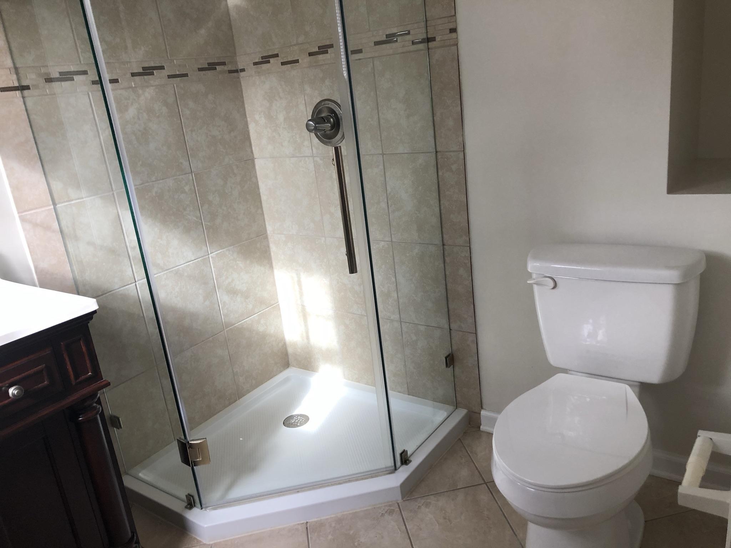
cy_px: 274
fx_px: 591
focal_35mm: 28
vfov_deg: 49.7
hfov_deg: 63.4
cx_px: 366
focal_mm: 3.99
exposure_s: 1/30
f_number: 1.8
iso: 32
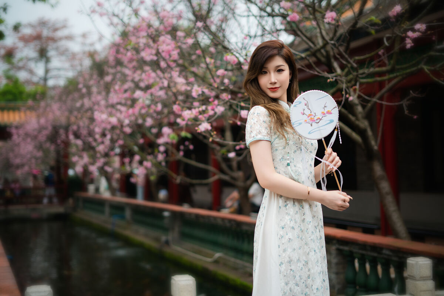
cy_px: 148
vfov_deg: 27.0
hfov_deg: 39.6
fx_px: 617
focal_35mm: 50
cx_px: 222
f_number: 1.8
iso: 100
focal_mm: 50
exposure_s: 1/320
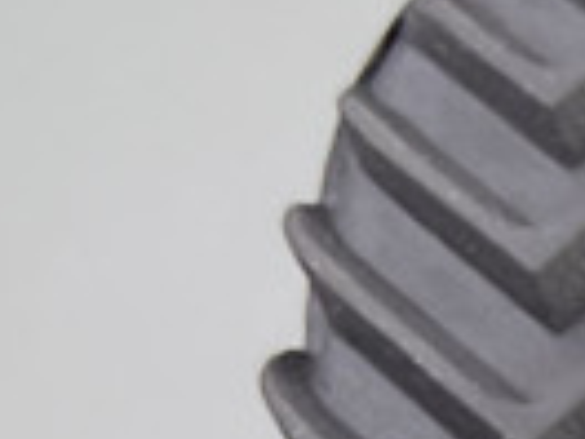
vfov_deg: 6.6
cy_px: 1459
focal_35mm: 197
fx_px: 3329
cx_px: 1950
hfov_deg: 8.1
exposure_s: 1/100
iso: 50
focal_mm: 4.2
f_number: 1.6
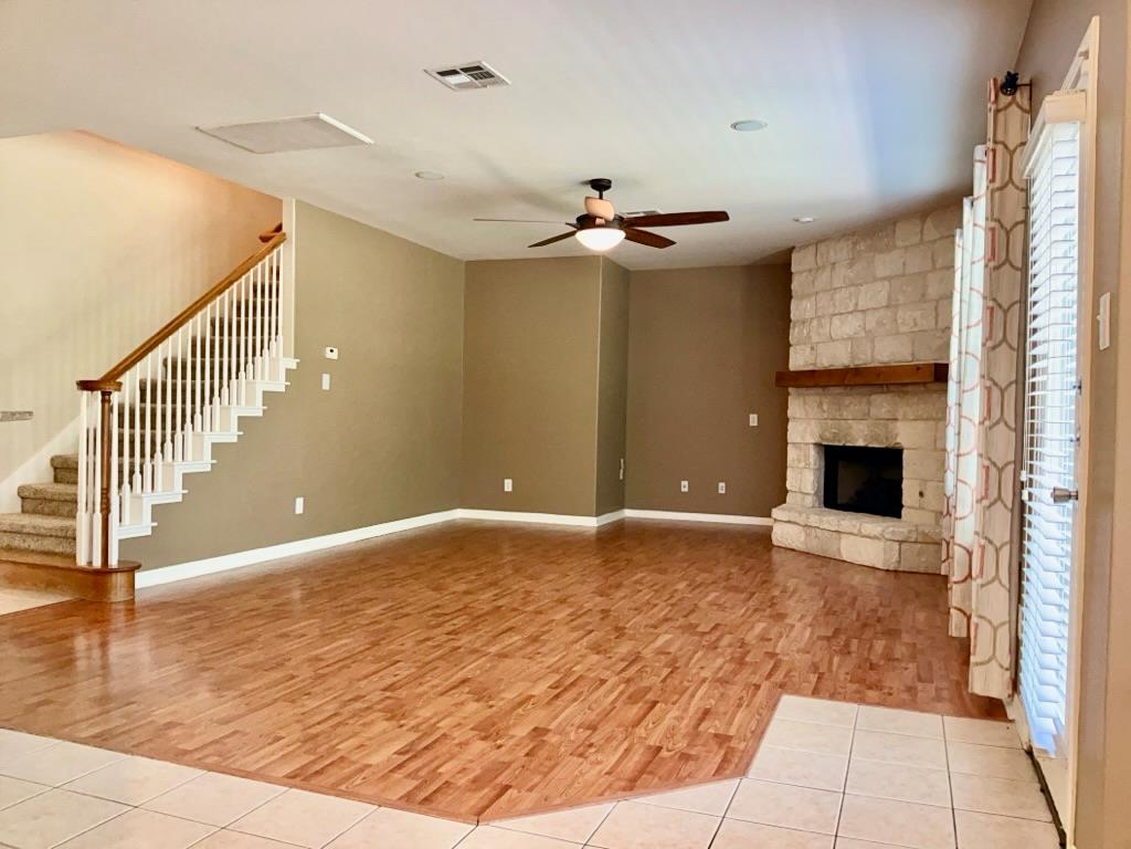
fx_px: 882
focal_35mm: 27
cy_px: 424
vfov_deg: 51.4
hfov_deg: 65.3
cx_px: 566
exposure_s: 1/60
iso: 100
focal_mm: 3
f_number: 1.8
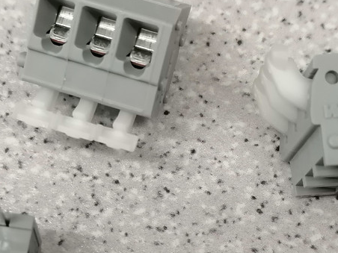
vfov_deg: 15.9
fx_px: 898
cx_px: 166
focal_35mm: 92
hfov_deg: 21.3
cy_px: 212
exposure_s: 1/33.3
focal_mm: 4.75
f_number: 1.8
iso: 250
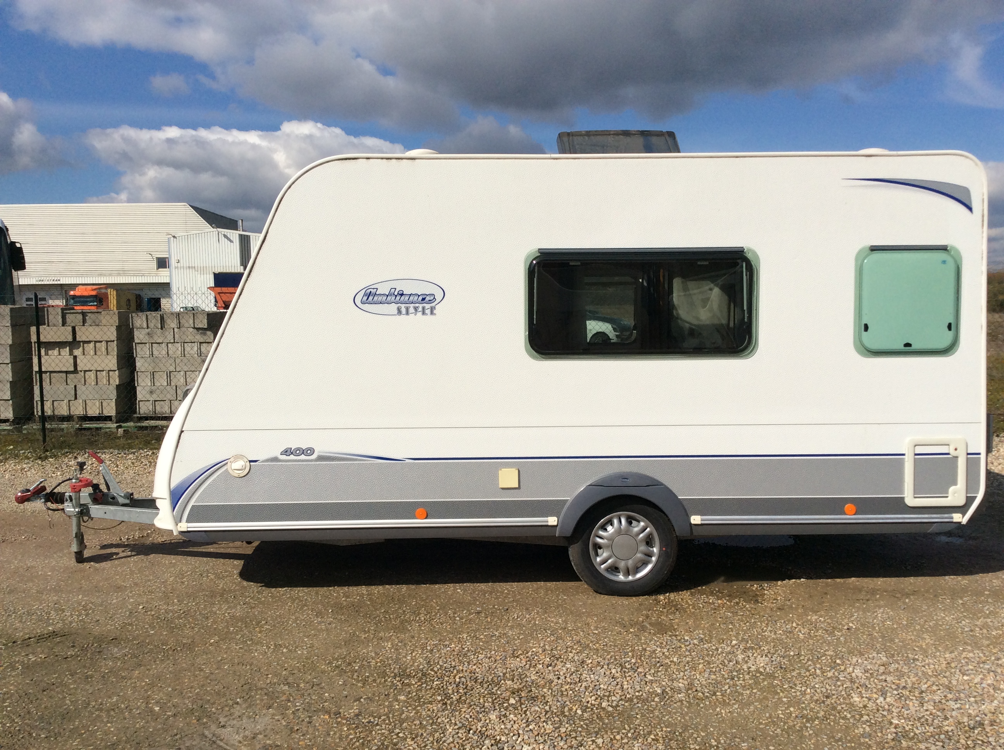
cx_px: 502
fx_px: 927
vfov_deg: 44.1
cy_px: 375
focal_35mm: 32
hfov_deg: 56.9
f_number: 2.4
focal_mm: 3.3
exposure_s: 1/3584
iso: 32
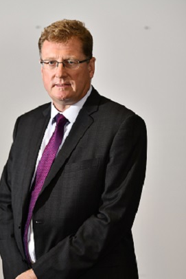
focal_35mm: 160
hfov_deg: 8.6
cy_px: 165
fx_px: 1239
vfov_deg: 12.8
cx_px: 81
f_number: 3.5
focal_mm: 130
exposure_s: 1/400
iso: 400
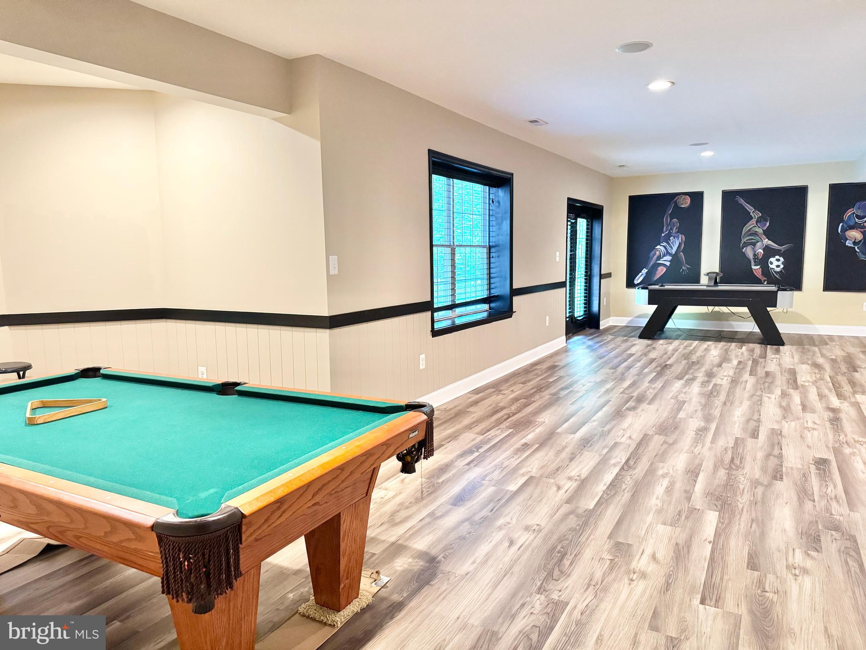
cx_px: 433
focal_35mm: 24
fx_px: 600
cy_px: 325
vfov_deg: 56.8
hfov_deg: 71.6
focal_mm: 6.76
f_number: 1.78
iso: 640
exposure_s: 1/60
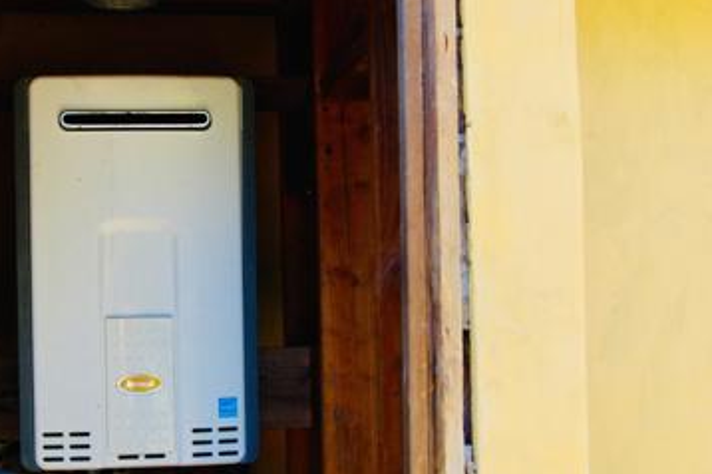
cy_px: 281
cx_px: 241
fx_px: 1166
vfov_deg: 22.9
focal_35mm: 59
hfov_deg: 33.7
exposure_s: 1/125
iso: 360
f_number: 5.6
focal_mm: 22
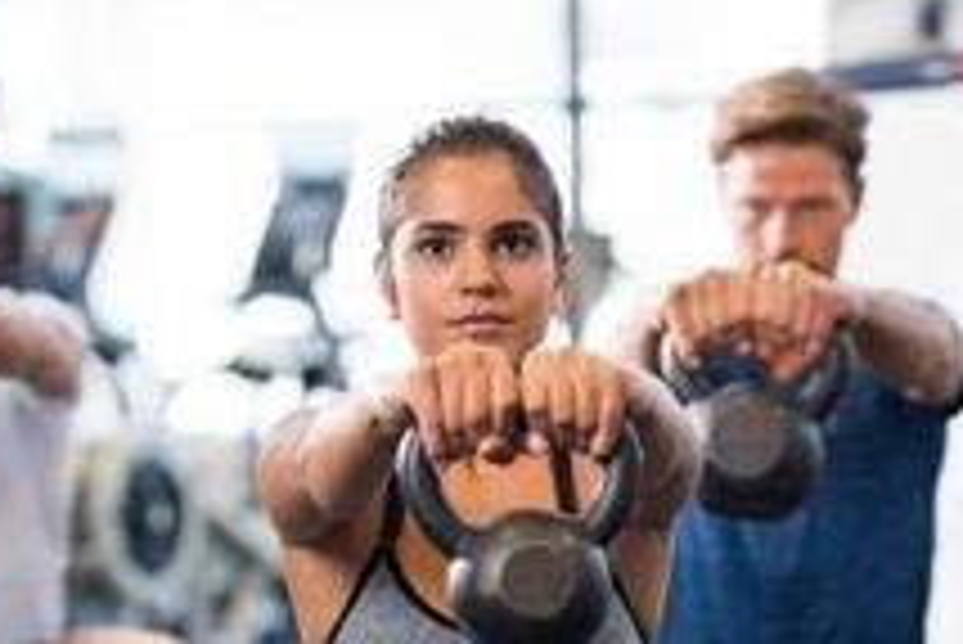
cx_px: 261
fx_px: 4256
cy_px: 527
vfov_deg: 8.6
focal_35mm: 159
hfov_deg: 12.9
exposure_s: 1/160
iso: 400
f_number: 2.5
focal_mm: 85
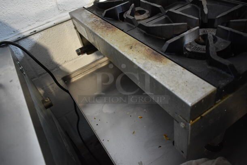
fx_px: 185
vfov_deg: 48.0
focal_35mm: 27
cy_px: 82
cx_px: 124
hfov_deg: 67.3
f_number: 3.5
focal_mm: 18
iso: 1250
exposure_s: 1/30
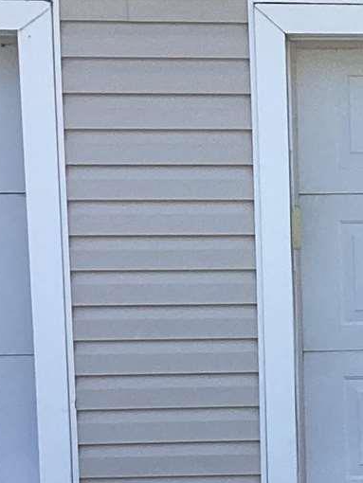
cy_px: 378
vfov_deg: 14.0
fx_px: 1956
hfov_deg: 10.0
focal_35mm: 140
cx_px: 668
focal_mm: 3.3
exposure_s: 1/558
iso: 25
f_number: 2.4
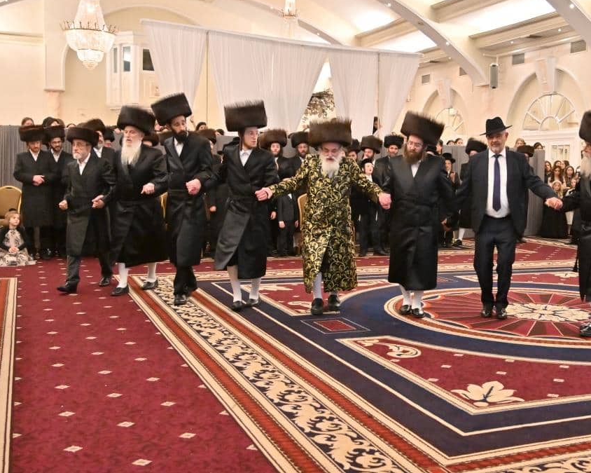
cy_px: 235
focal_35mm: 41
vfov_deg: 36.5
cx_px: 356
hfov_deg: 44.5
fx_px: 717
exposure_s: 1/160
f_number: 4
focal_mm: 24
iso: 2500
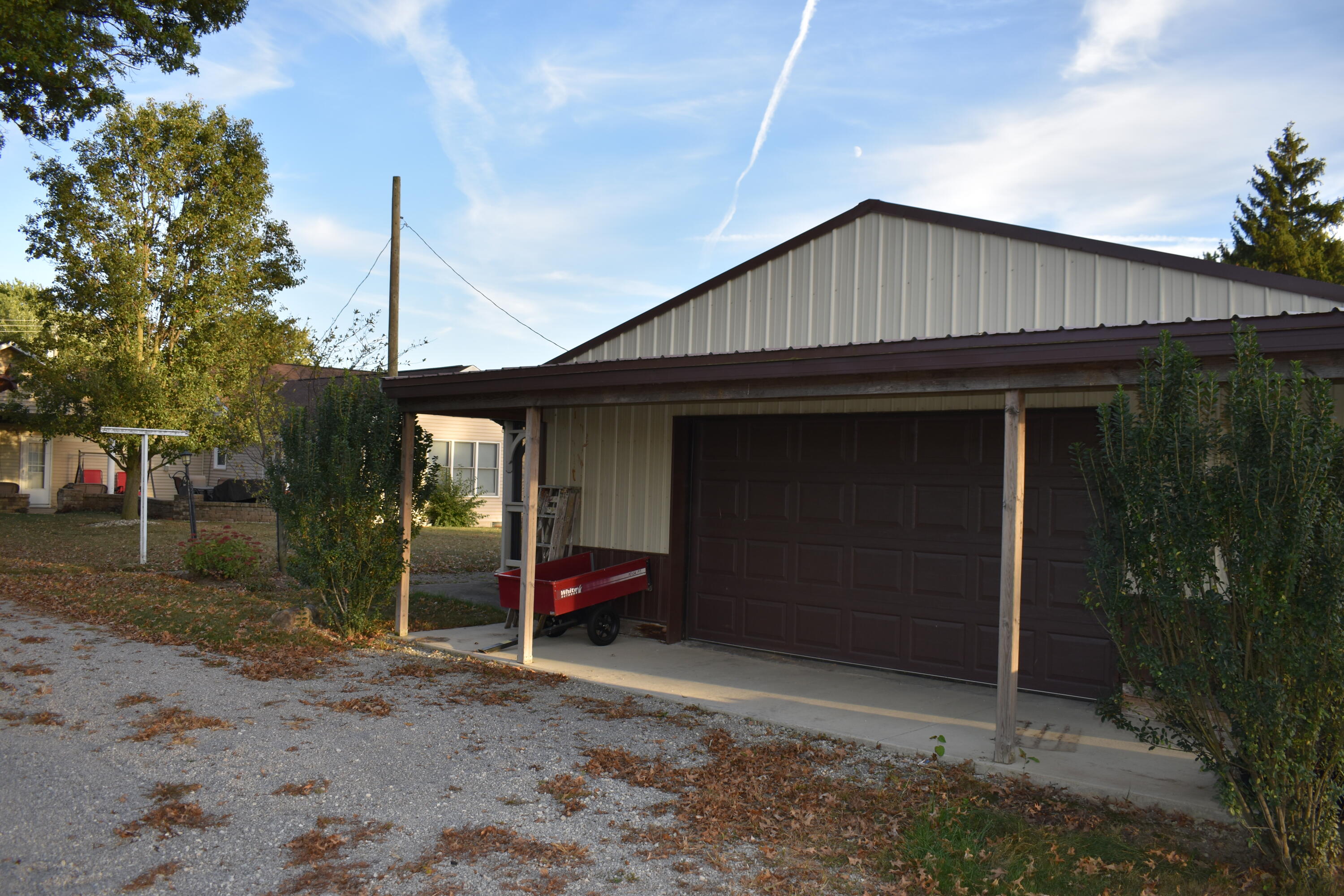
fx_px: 1120
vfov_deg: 43.6
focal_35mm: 30
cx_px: 672
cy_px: 448
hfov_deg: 61.9
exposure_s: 1/200
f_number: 5
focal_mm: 20
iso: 140
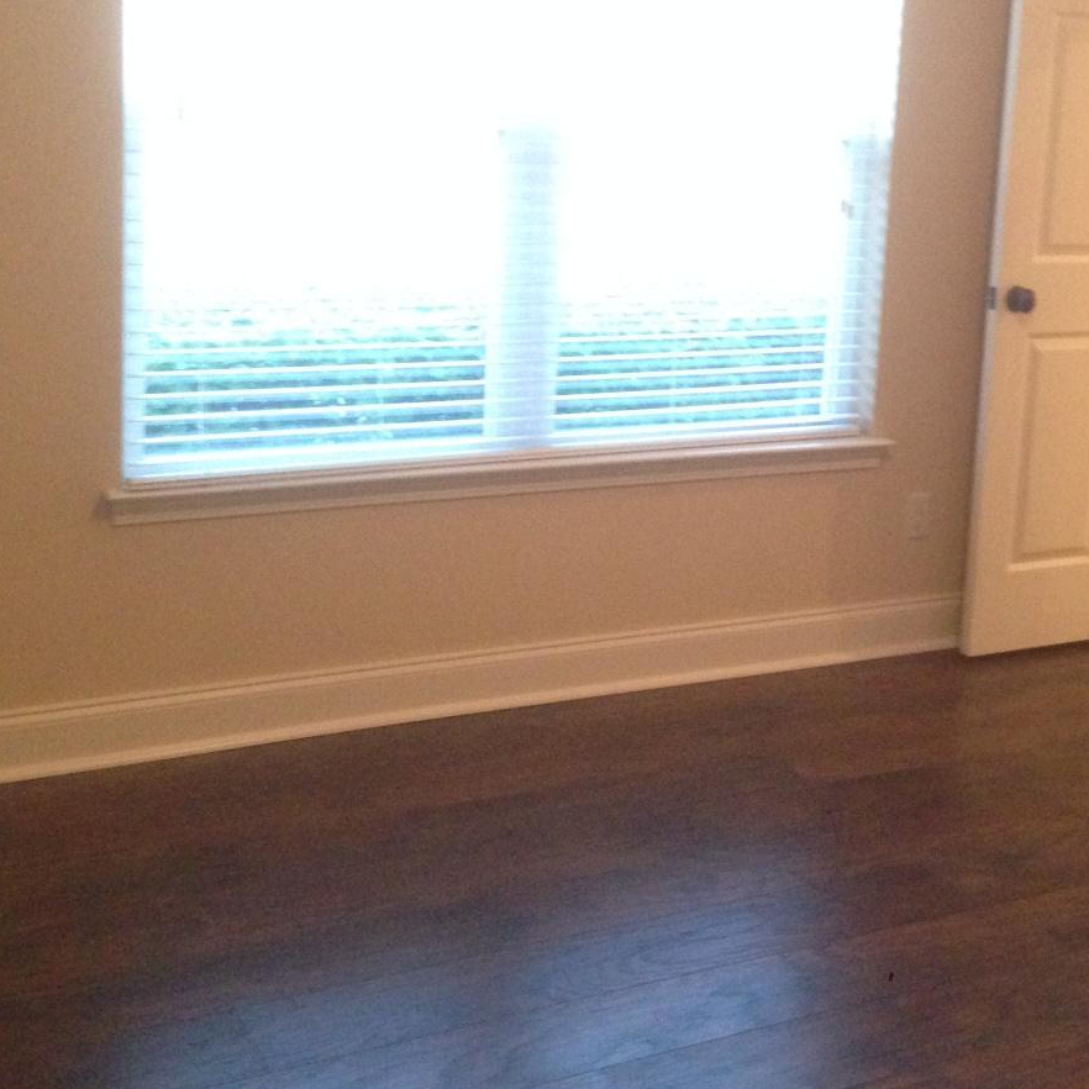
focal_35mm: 54
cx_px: 737
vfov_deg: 31.4
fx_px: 1922
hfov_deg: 31.4
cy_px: 357
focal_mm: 4.12
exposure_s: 1/15
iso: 400
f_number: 2.4
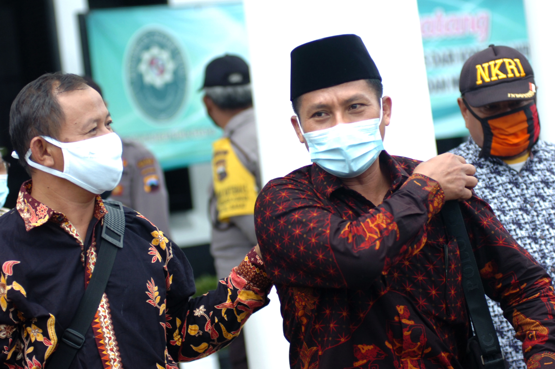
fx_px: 1849
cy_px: 184
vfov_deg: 11.4
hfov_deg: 17.1
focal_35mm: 120
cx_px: 278
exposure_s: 1/640
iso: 250
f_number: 3.2
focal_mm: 80
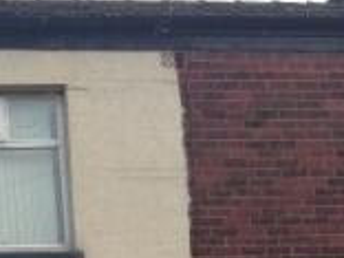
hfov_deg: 15.5
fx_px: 1222
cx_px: -65
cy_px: 411
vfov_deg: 11.4
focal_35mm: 123
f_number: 2.4
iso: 50
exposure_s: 1/328
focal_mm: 4.12
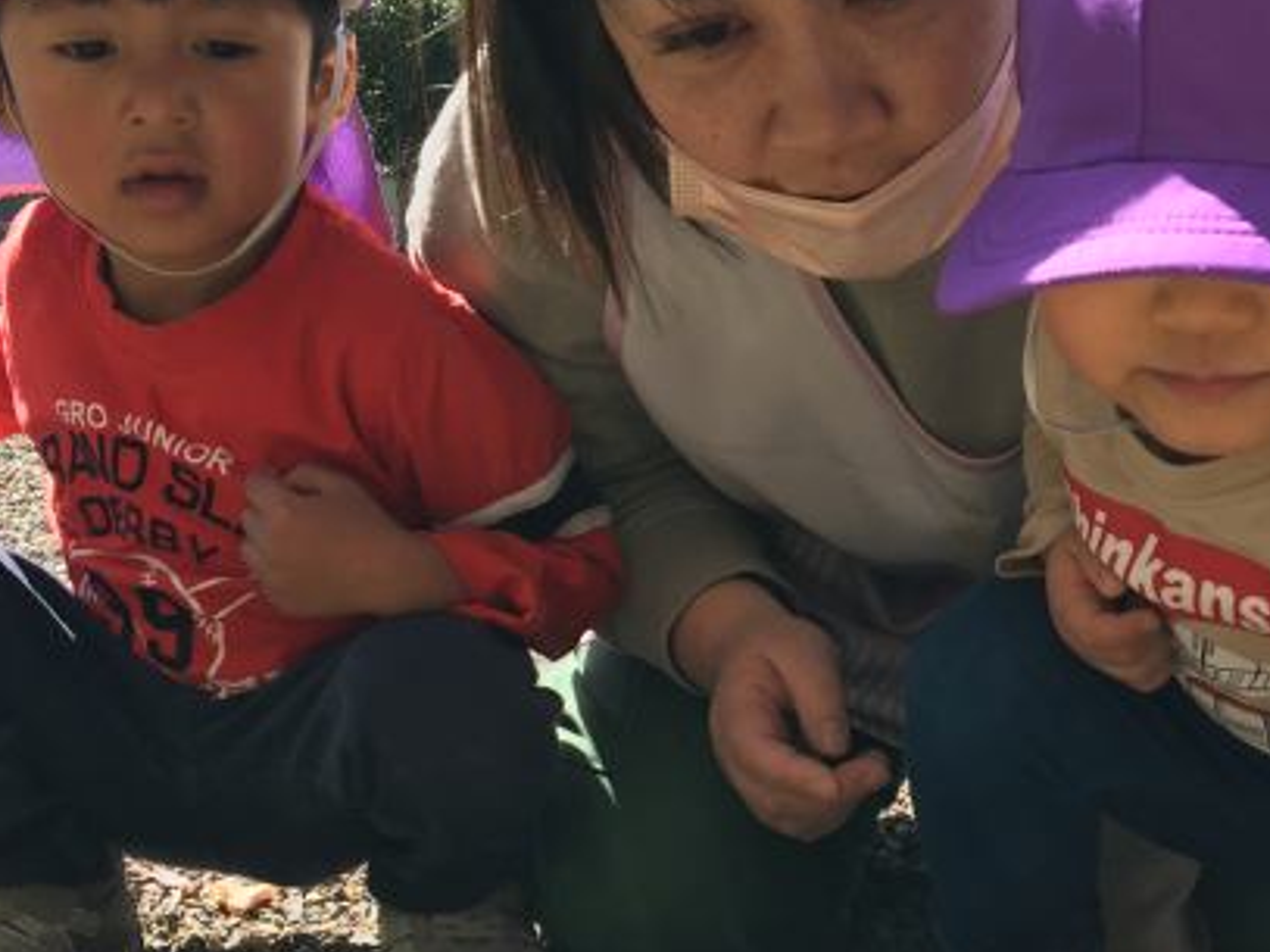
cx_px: 821
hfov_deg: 33.6
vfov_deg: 25.4
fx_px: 2091
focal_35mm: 57
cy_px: 671
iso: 25
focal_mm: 4.15
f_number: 2.2
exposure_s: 1/503
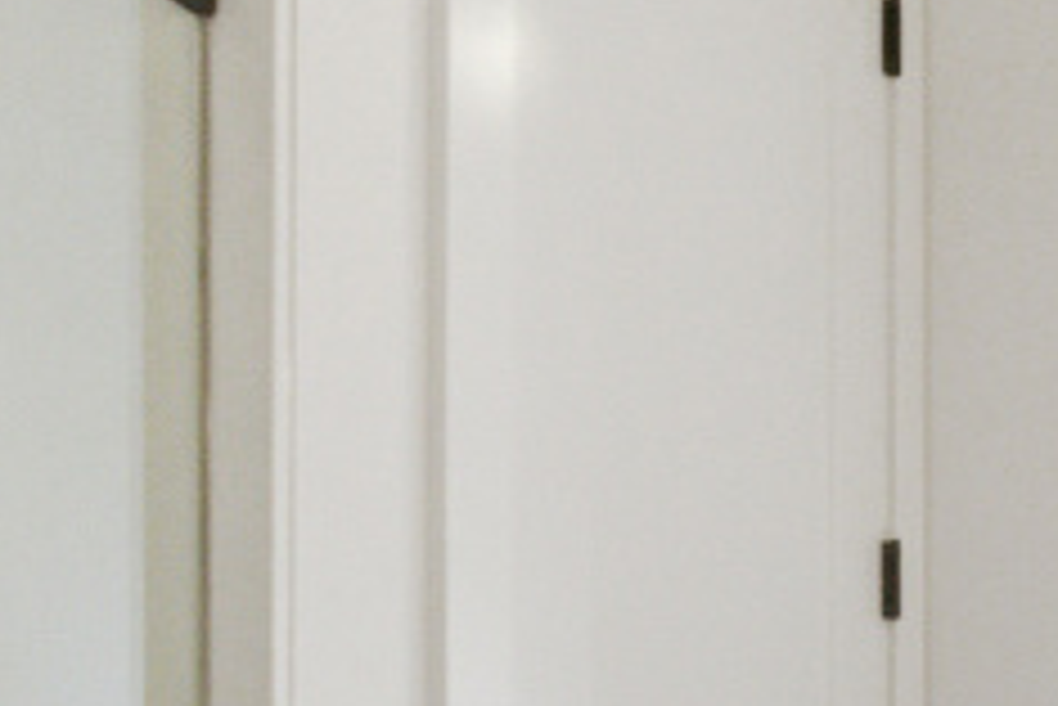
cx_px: 1724
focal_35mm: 61
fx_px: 1794
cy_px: 922
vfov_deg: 20.4
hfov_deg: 23.5
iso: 3200
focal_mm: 14
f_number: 9
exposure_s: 1/1000
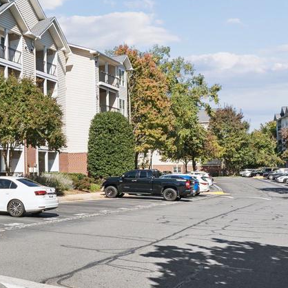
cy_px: -4
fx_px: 386
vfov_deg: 36.5
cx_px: -76
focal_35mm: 41
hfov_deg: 32.2
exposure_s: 1/640
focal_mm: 14
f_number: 8
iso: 200
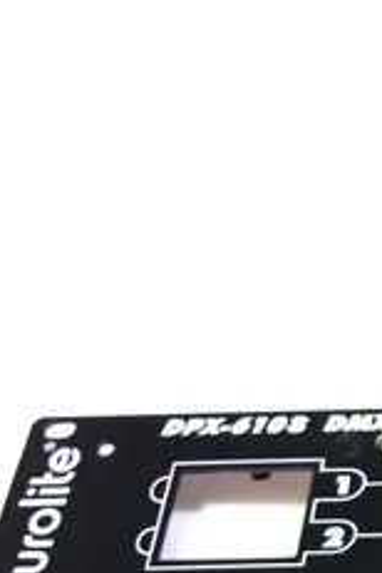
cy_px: 444
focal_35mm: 95
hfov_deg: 12.7
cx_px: 752
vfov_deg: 21.2
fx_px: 1512
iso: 80
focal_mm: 5.5
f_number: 2.8
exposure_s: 1/80
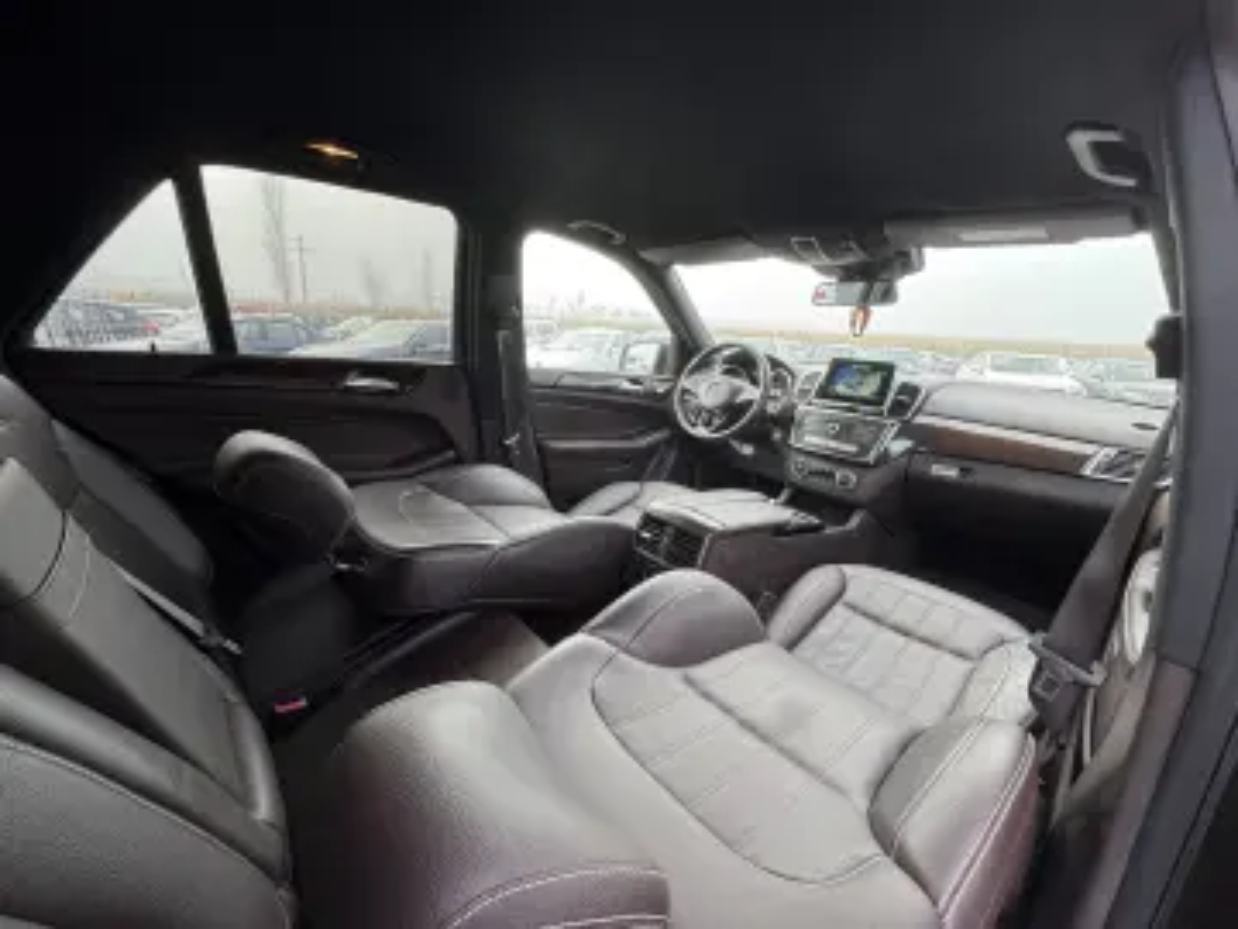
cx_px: 619
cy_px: 464
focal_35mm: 14
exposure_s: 1/99
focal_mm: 2.22
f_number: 2.2
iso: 100
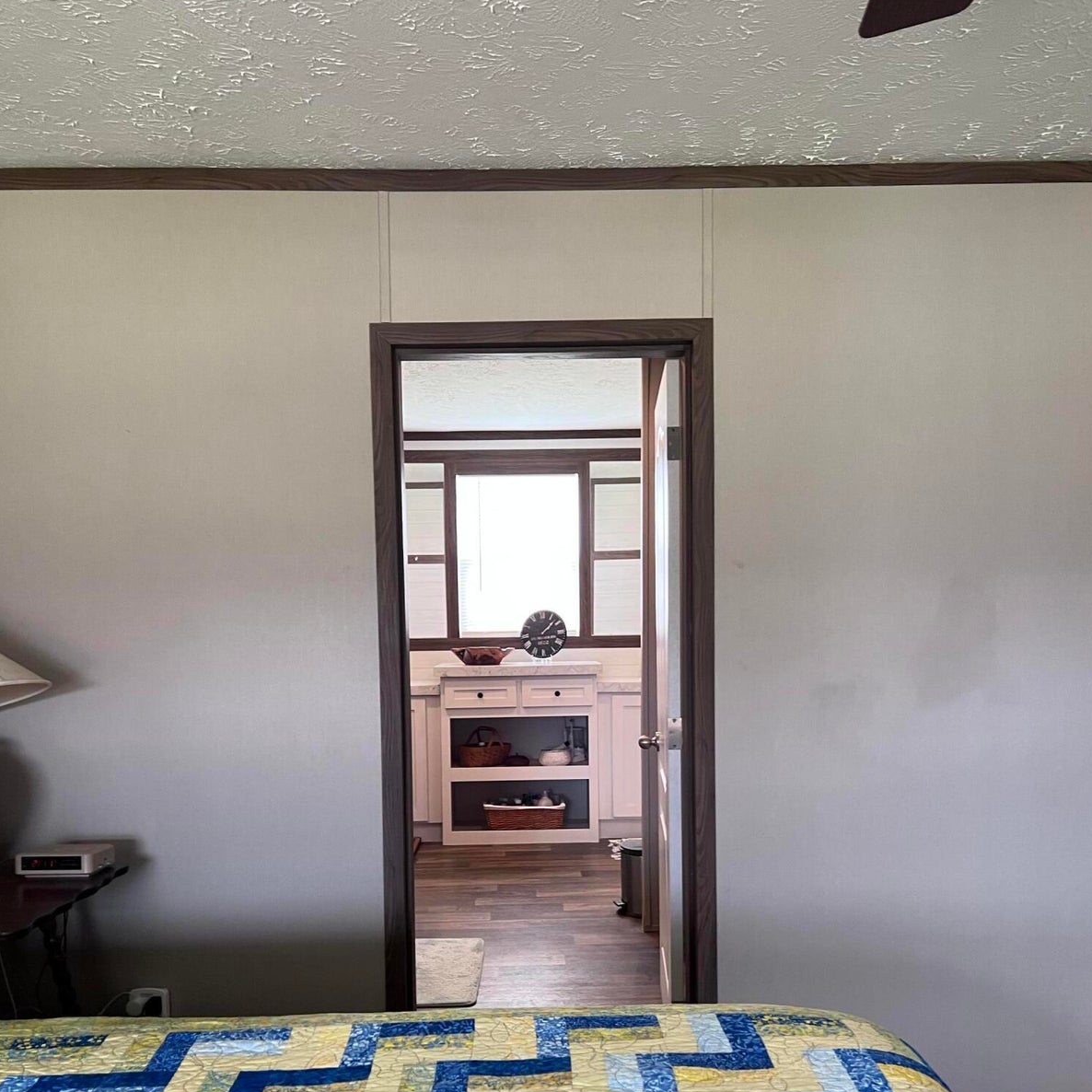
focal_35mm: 31
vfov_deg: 51.9
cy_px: 691
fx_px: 1106
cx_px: 551
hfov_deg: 52.5
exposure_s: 1/83
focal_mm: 5.7
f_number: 1.5
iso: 125
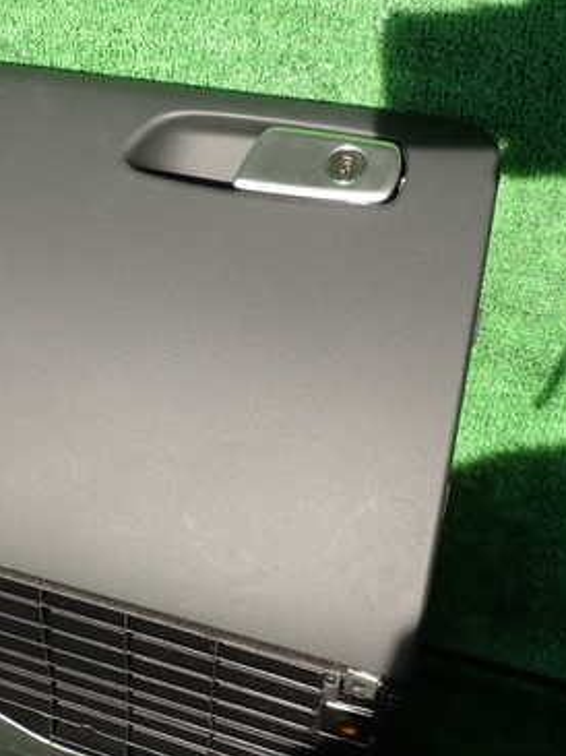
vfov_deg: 45.8
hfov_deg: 34.2
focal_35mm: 41
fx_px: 895
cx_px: 122
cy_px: 382
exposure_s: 1/250
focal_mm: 4.5
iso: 100
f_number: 2.8
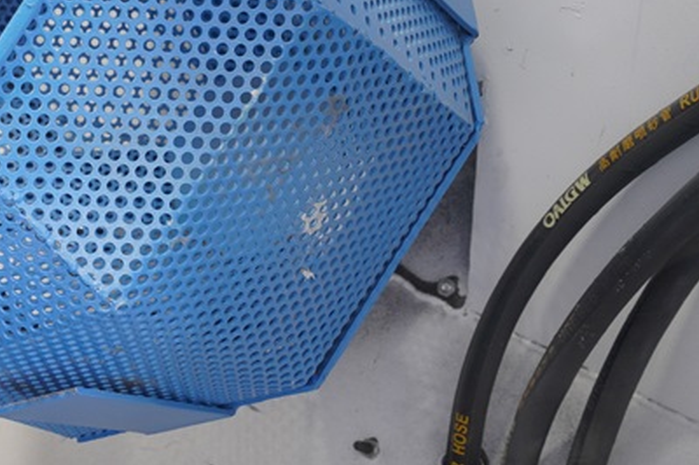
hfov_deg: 28.0
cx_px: 98
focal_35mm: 70
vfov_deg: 19.2
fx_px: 1358
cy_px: 81
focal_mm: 35
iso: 800
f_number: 8
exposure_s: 1/45
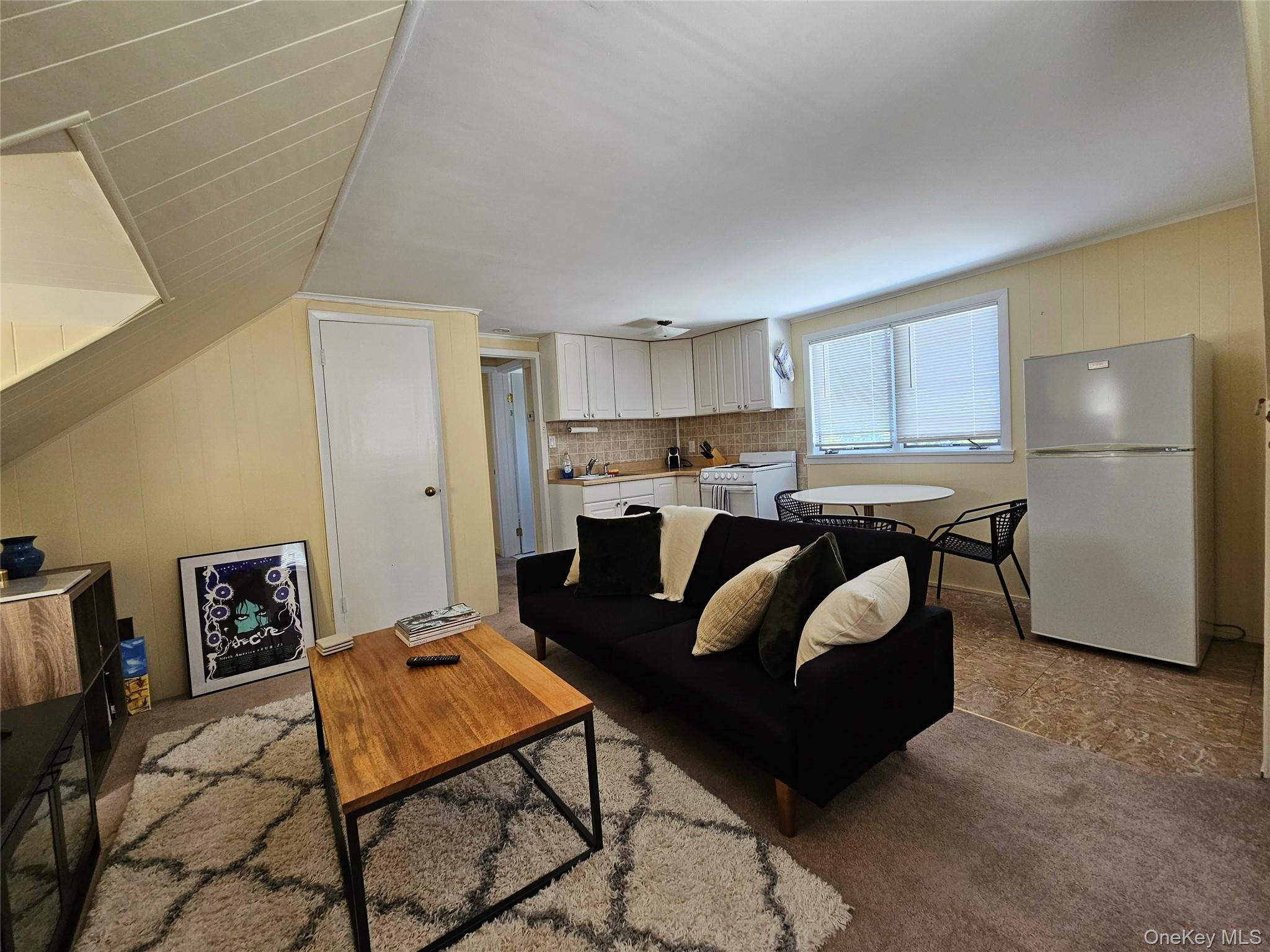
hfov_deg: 106.2
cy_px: 476
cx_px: 635
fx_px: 477
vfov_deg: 89.9
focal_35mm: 13
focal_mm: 2.2
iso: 160
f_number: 2.2
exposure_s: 1/60
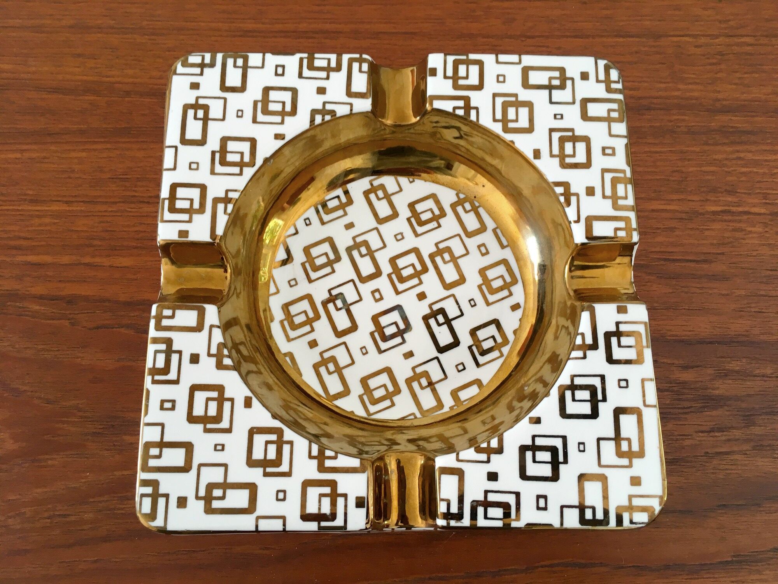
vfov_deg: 48.2
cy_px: 292
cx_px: 389
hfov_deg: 61.7
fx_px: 652
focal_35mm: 29
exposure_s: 1/33
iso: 64
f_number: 2.2
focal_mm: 4.15
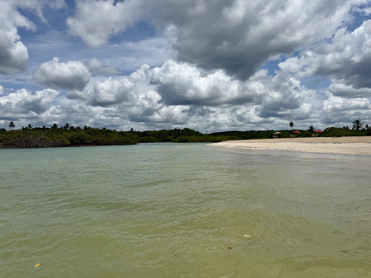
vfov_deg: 56.8
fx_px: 257
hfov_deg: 71.6
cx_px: 186
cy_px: 139
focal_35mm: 24
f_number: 1.78
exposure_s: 1/14286
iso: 64
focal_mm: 6.76
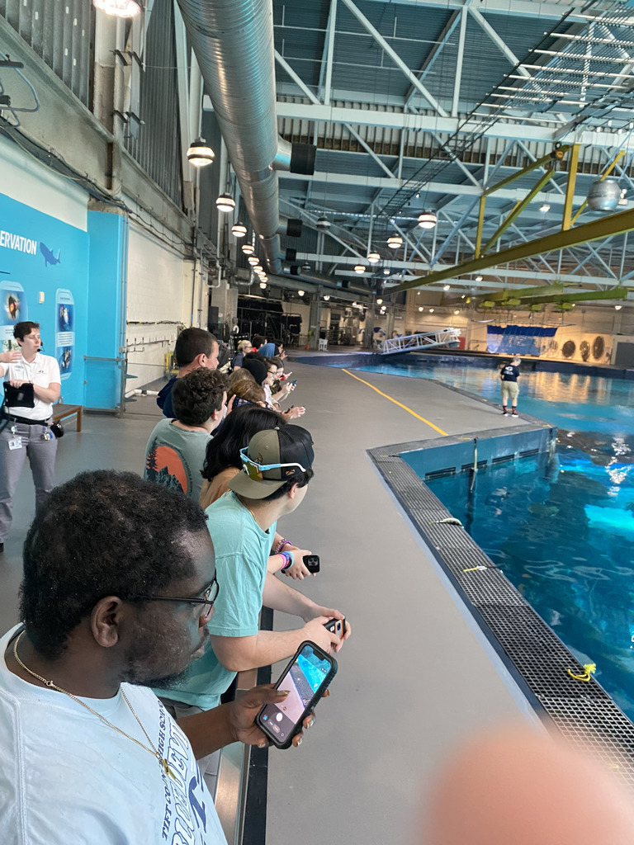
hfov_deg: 53.1
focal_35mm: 26
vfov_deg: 67.3
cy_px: 422
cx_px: 317
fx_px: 635
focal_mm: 4.25
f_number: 1.8
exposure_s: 1/60
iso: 400
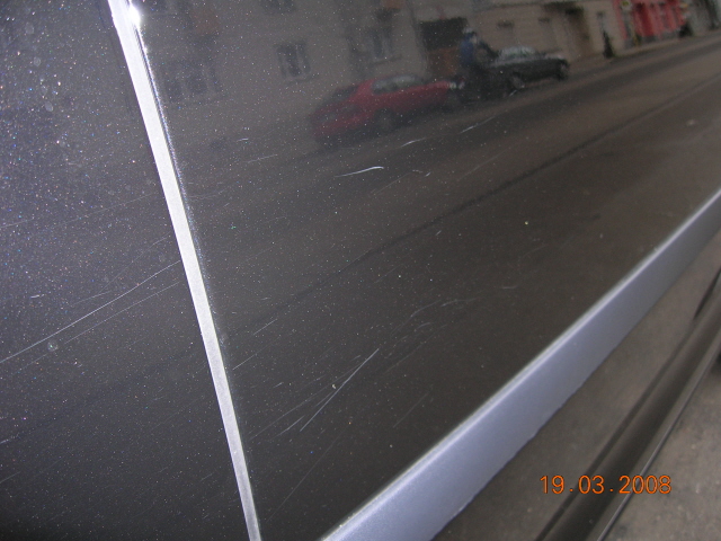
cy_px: 270
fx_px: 708
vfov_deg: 41.8
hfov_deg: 54.0
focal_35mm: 34
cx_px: 360
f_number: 2.9
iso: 55
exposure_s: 1/60.1
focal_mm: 5.7
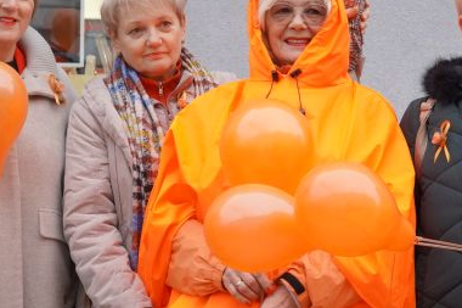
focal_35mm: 126
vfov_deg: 10.8
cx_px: 160
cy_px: 282
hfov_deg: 16.2
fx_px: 1616
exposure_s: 1/160
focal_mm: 21.5
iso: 500
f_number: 4.5
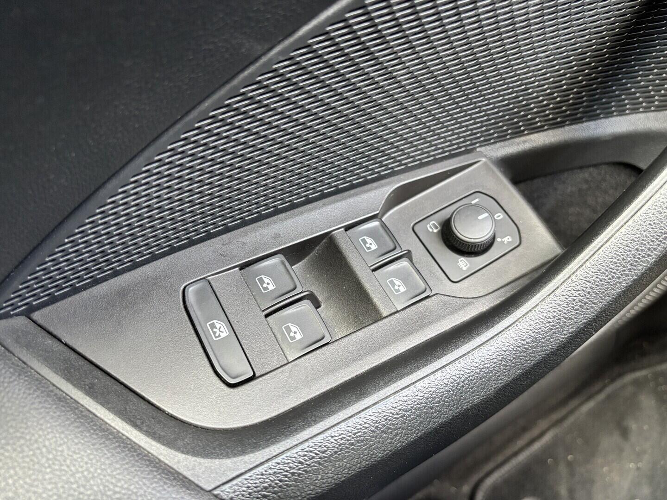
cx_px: 334
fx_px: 501
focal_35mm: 26
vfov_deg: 53.1
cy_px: 250
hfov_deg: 67.3
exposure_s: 1/60
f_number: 1.6
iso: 250
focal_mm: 5.96
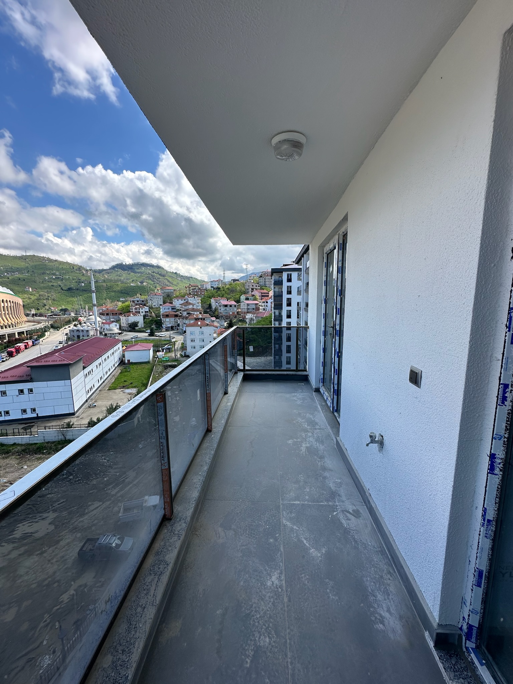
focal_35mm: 14
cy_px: 342
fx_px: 277
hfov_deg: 85.7
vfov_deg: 102.1
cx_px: 256
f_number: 2.2
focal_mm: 2.22
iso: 50
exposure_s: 1/812
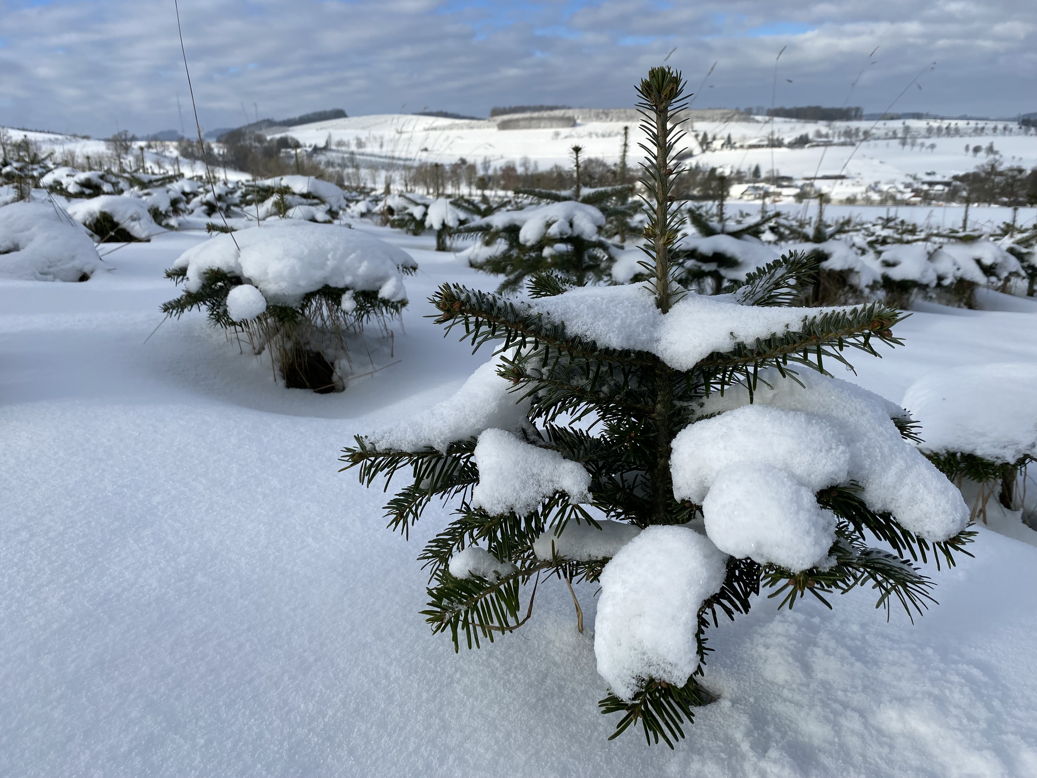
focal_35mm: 26
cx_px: 518
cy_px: 389
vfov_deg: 53.1
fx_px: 779
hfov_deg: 67.3
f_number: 1.8
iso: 32
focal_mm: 4.25
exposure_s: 1/4115
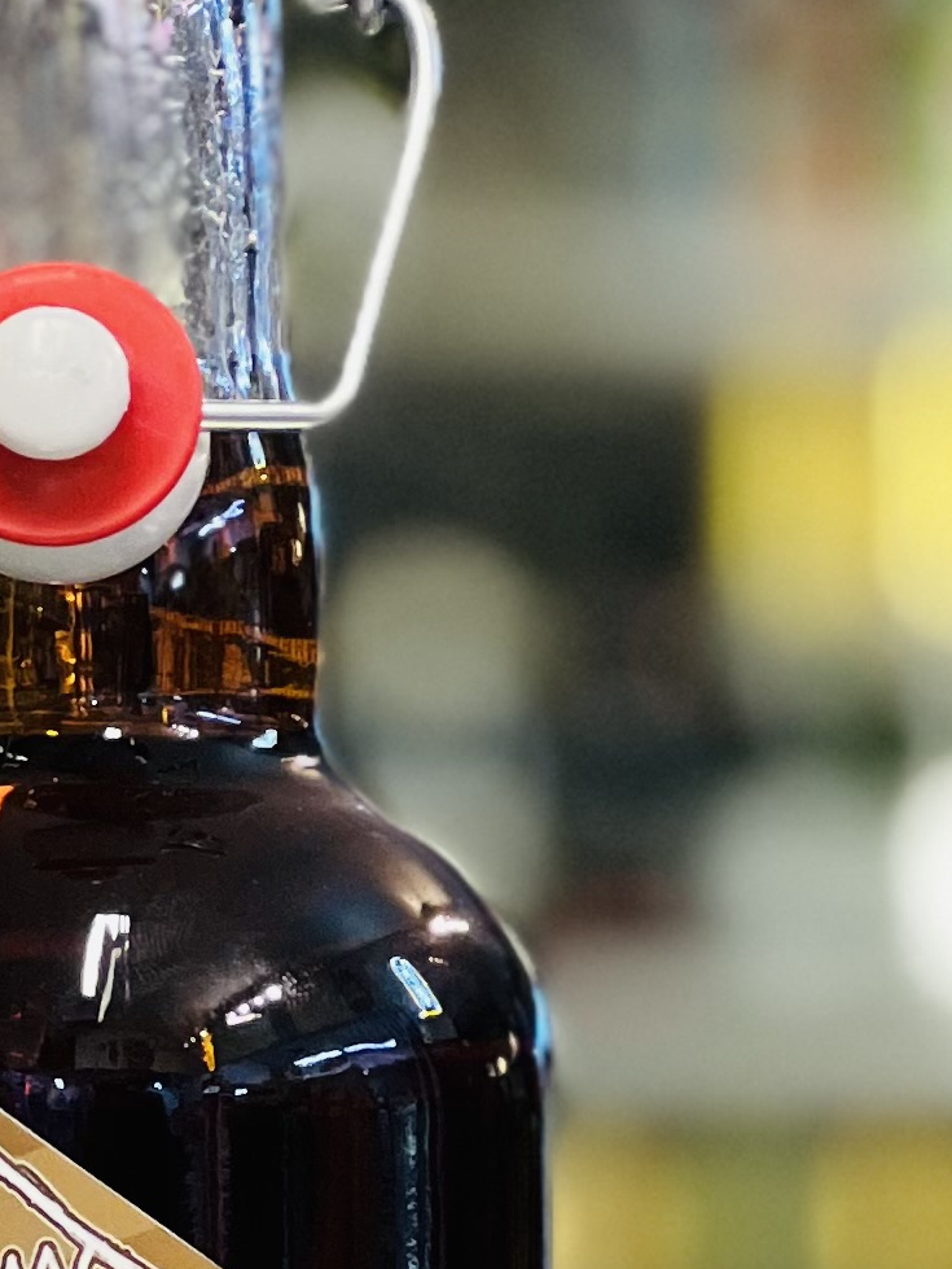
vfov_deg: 6.2
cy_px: 1378
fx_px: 11616
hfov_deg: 4.7
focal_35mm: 317
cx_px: -413
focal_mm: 9
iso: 200
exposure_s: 1/40
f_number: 2.8
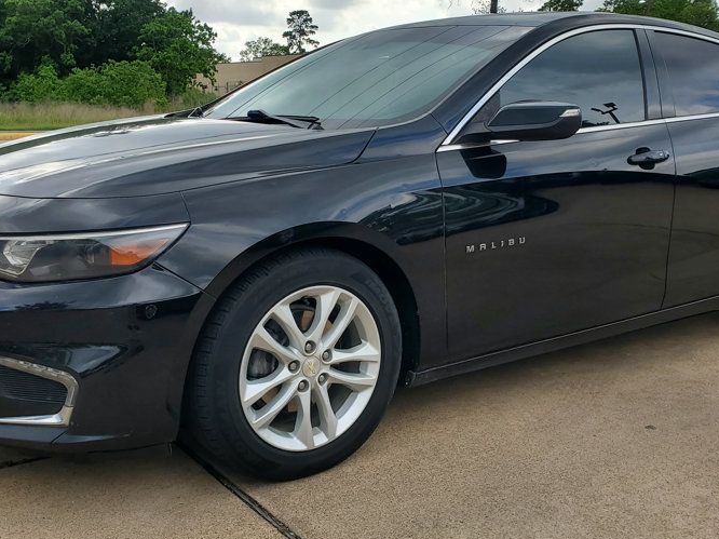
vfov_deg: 35.9
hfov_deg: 46.8
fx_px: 831
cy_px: 259
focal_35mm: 40
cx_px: 362
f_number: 2.4
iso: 50
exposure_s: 1/1142
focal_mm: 4.3
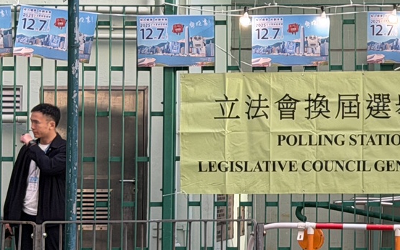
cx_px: 658
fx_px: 1930
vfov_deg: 7.4
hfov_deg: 11.2
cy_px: 89
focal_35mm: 177
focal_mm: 6.76
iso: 64
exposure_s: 1/318
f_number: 1.78
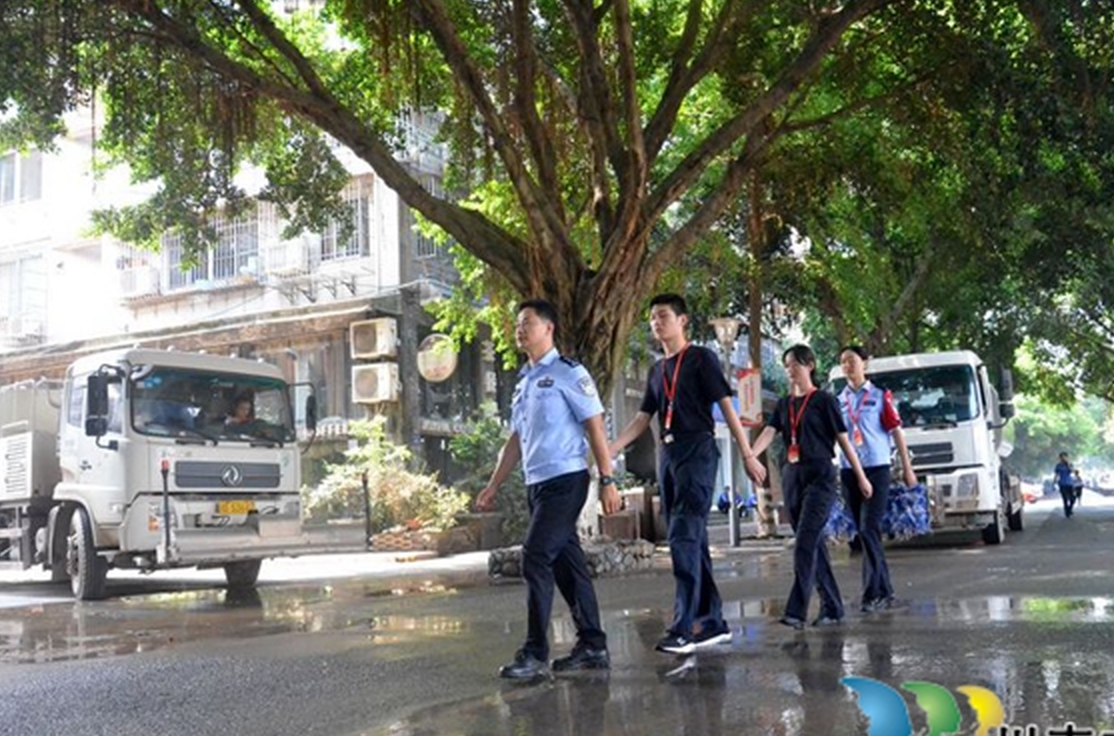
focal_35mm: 31
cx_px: 604
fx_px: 957
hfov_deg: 60.3
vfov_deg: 42.0
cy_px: 405
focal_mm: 18
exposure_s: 1/1250
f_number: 4.5
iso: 6400
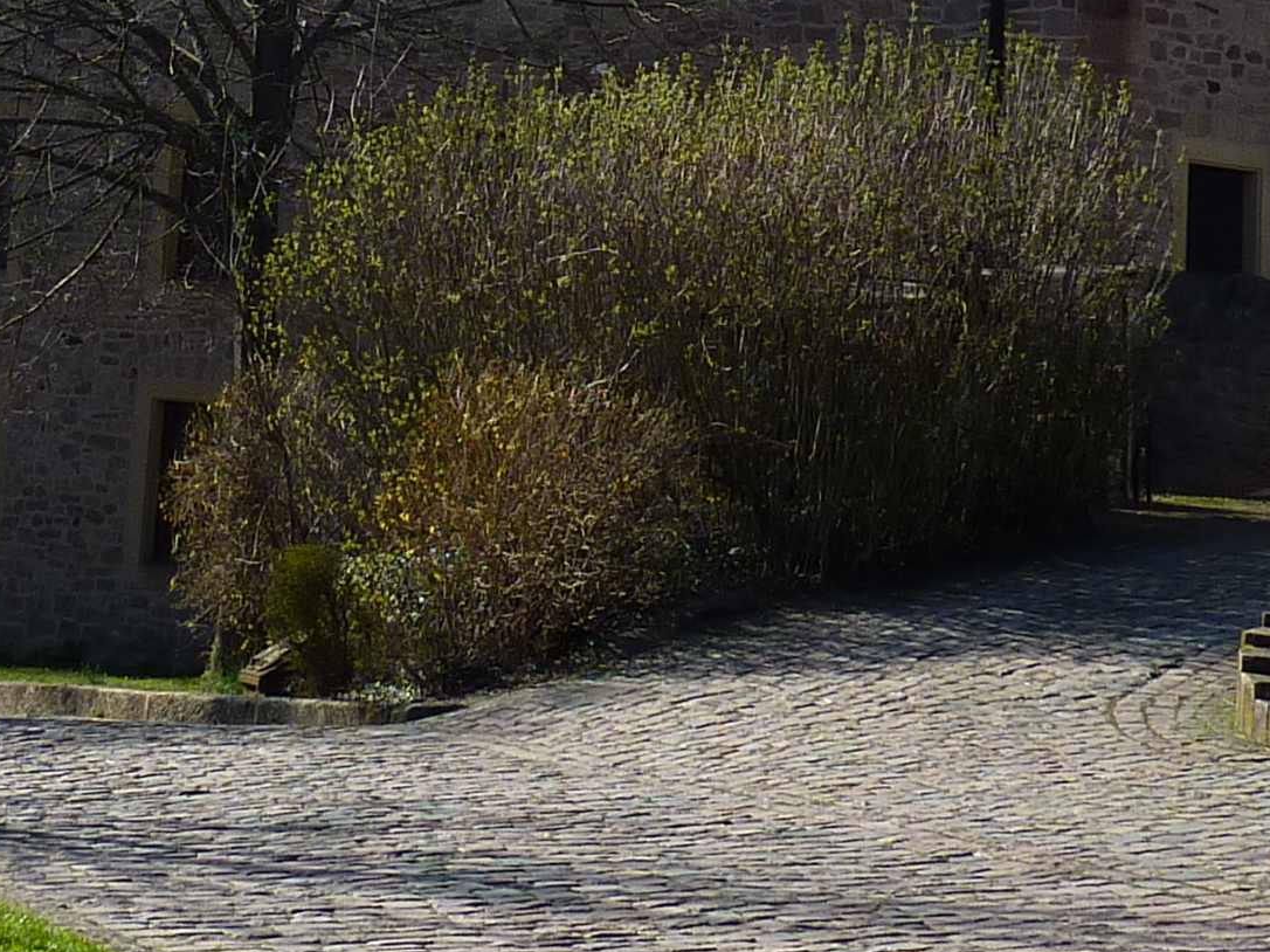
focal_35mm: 84
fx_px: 3081
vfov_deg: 16.9
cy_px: -131
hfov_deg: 23.2
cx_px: 493
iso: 80
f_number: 4
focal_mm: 4.1
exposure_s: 1/500
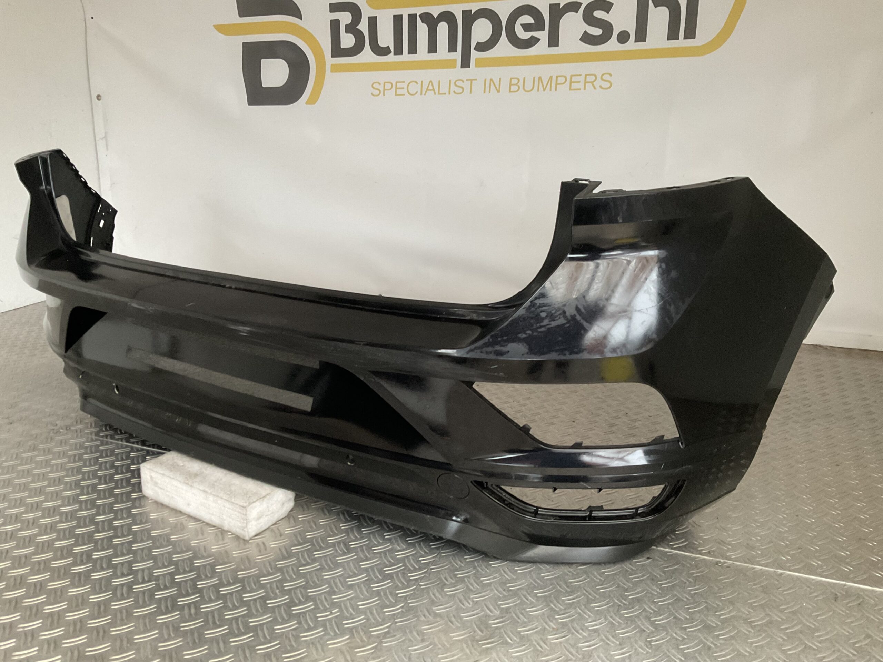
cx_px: 442
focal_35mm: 29
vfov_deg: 48.2
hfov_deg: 61.7
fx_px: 740
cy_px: 331
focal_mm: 3
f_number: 1.8
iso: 160
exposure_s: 1/60
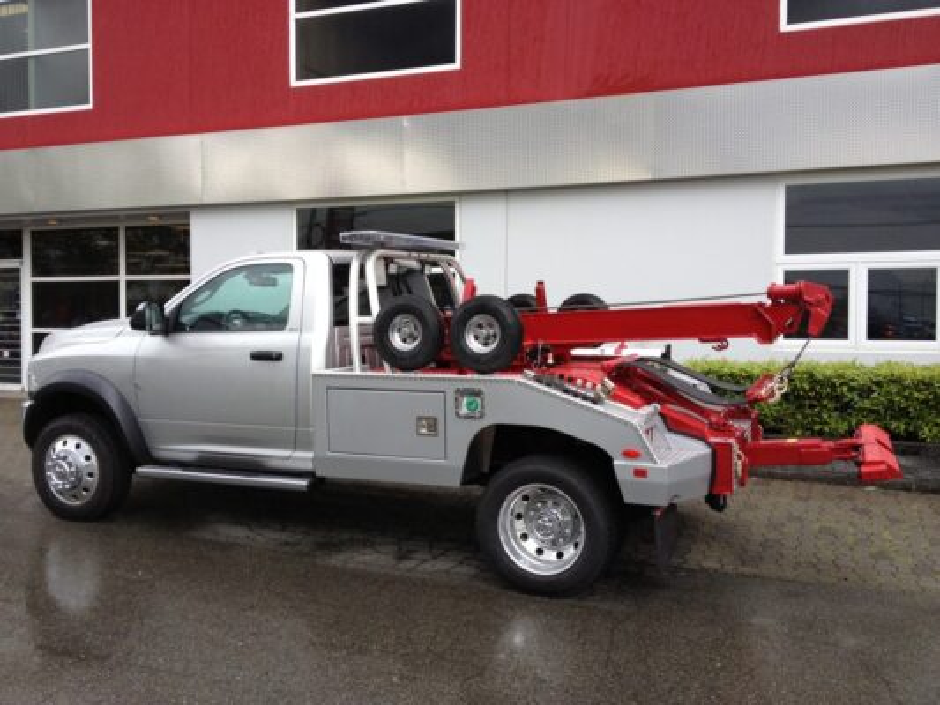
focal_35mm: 35
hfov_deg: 52.6
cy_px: 352
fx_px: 951
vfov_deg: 40.7
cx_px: 470
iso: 50
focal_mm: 4.28
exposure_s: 1/145
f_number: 2.4
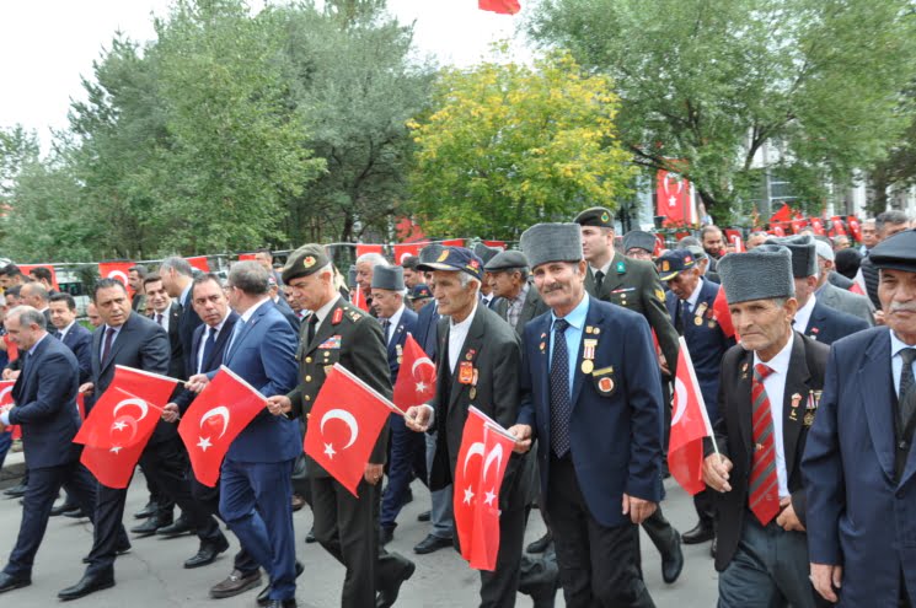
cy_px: 304
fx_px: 915
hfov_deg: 53.2
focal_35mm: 36
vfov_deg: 36.8
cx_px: 458
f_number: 9
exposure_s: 1/80
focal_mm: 24
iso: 200
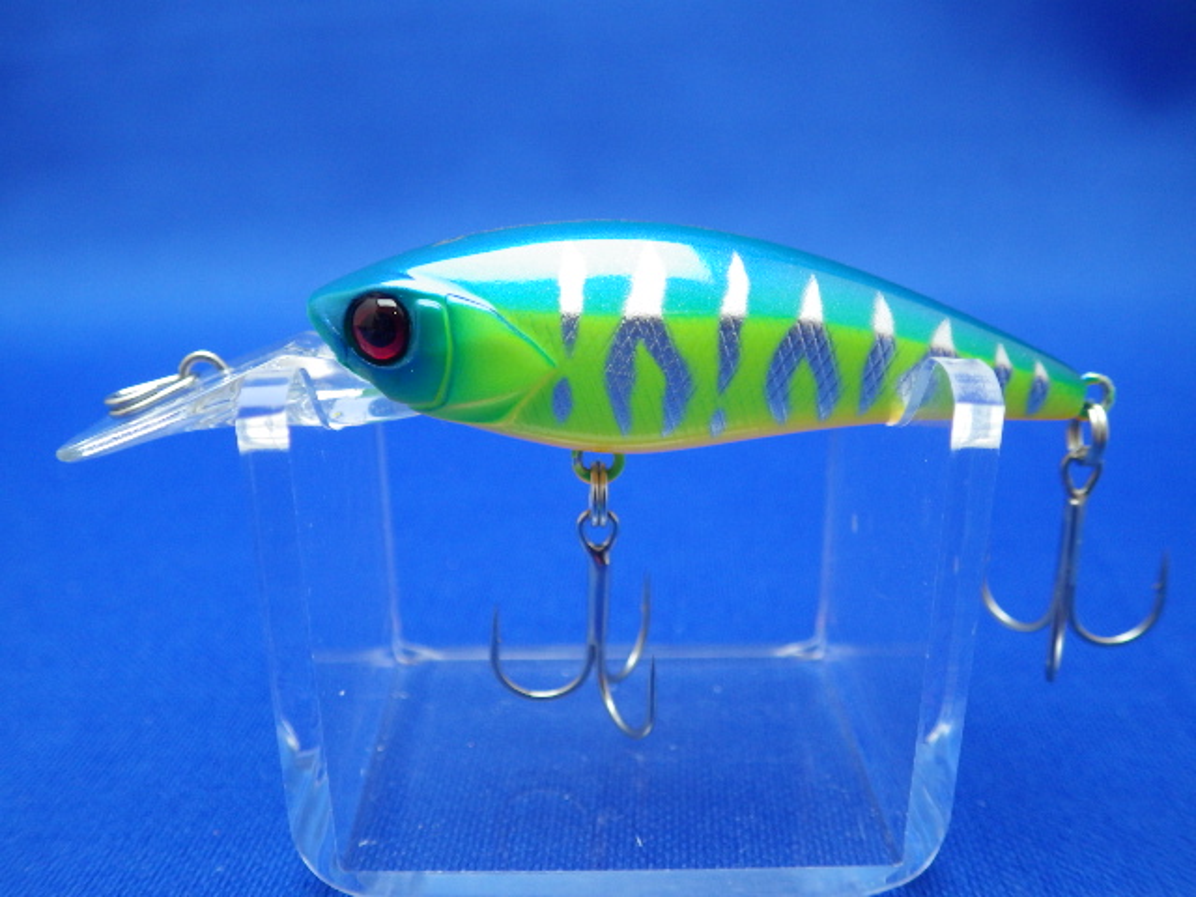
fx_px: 1071
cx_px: 598
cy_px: 448
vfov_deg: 45.4
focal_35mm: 31
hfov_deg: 58.4
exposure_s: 1/45
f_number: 2.3
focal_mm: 5.5
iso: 320
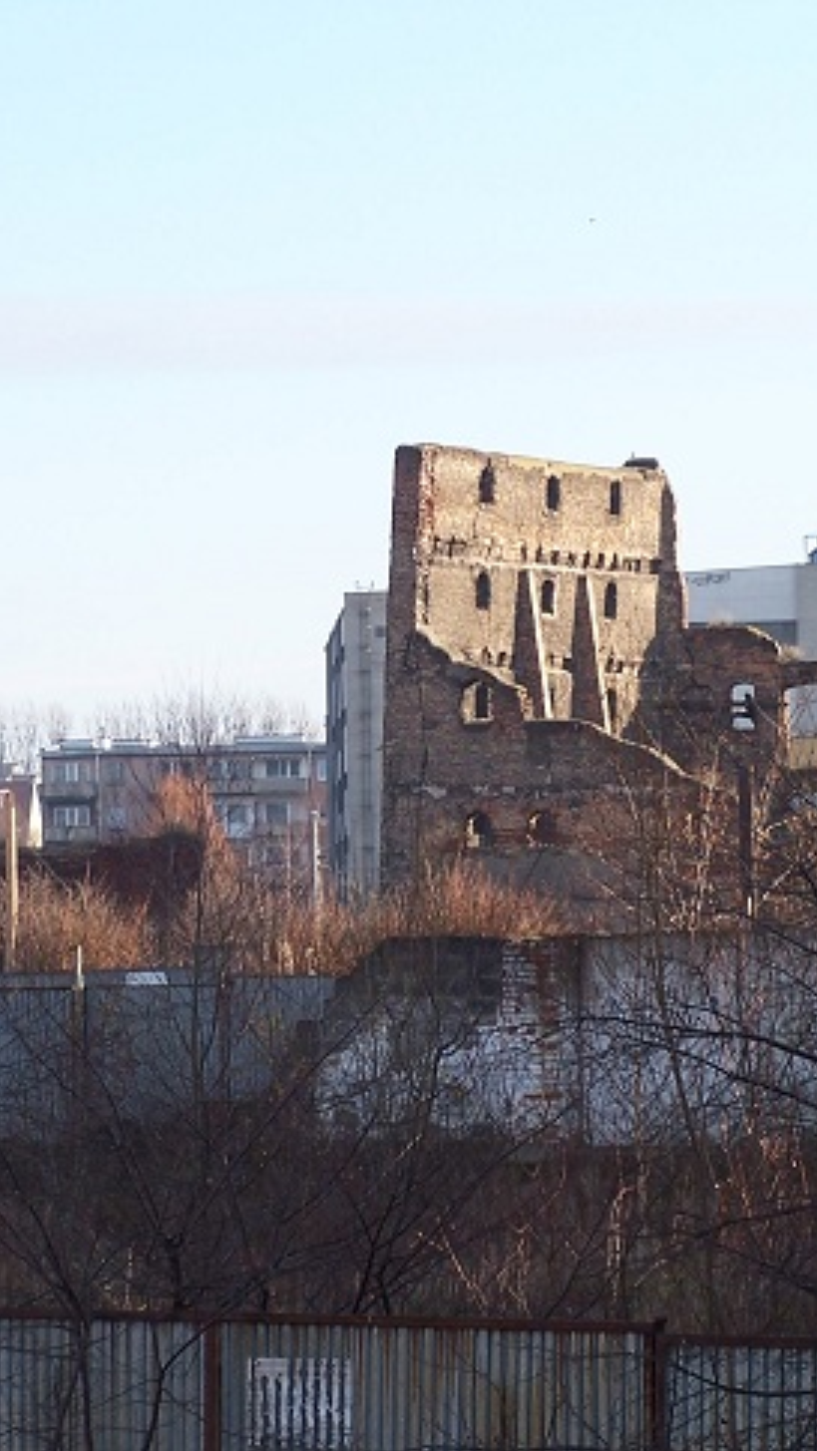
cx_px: 775
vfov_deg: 11.5
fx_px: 7198
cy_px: 726
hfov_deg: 6.5
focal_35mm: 187
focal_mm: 21.2
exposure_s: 1/350
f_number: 3.2
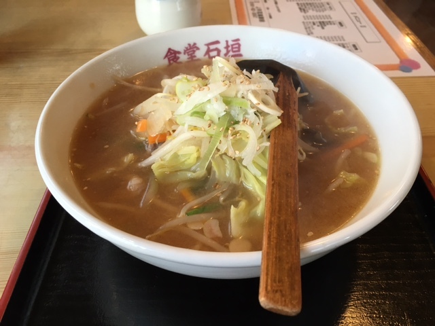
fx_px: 364
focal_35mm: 29
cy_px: 163
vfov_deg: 48.2
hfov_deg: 61.7
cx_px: 218
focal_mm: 4.15
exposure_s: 1/30
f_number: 2.2
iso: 64
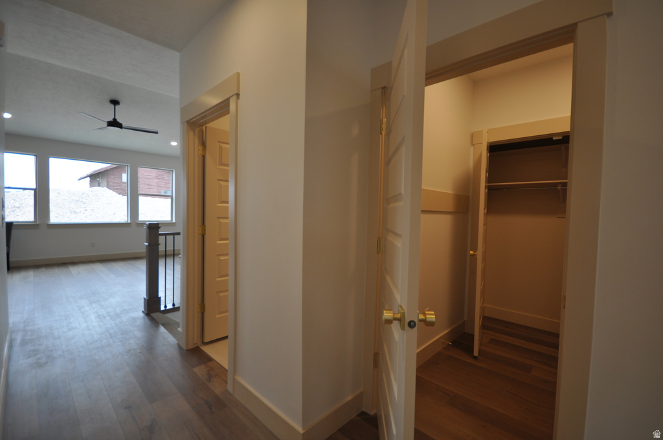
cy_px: 220
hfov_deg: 100.5
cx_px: 332
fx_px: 276
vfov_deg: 77.2
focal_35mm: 15
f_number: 4
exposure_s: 1/80
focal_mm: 10
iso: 250
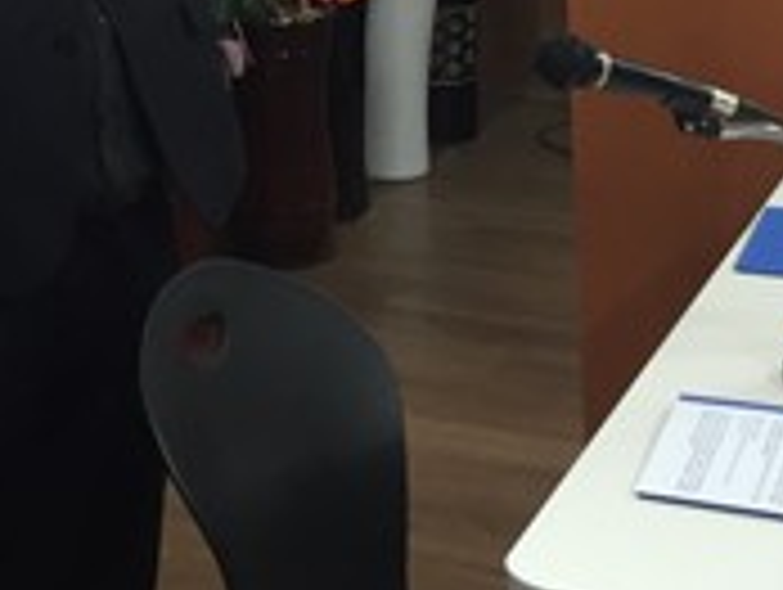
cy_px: -225
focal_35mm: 100
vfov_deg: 14.1
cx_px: -180
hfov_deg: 18.5
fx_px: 2265
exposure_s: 1/30
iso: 64
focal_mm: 4.15
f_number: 2.2
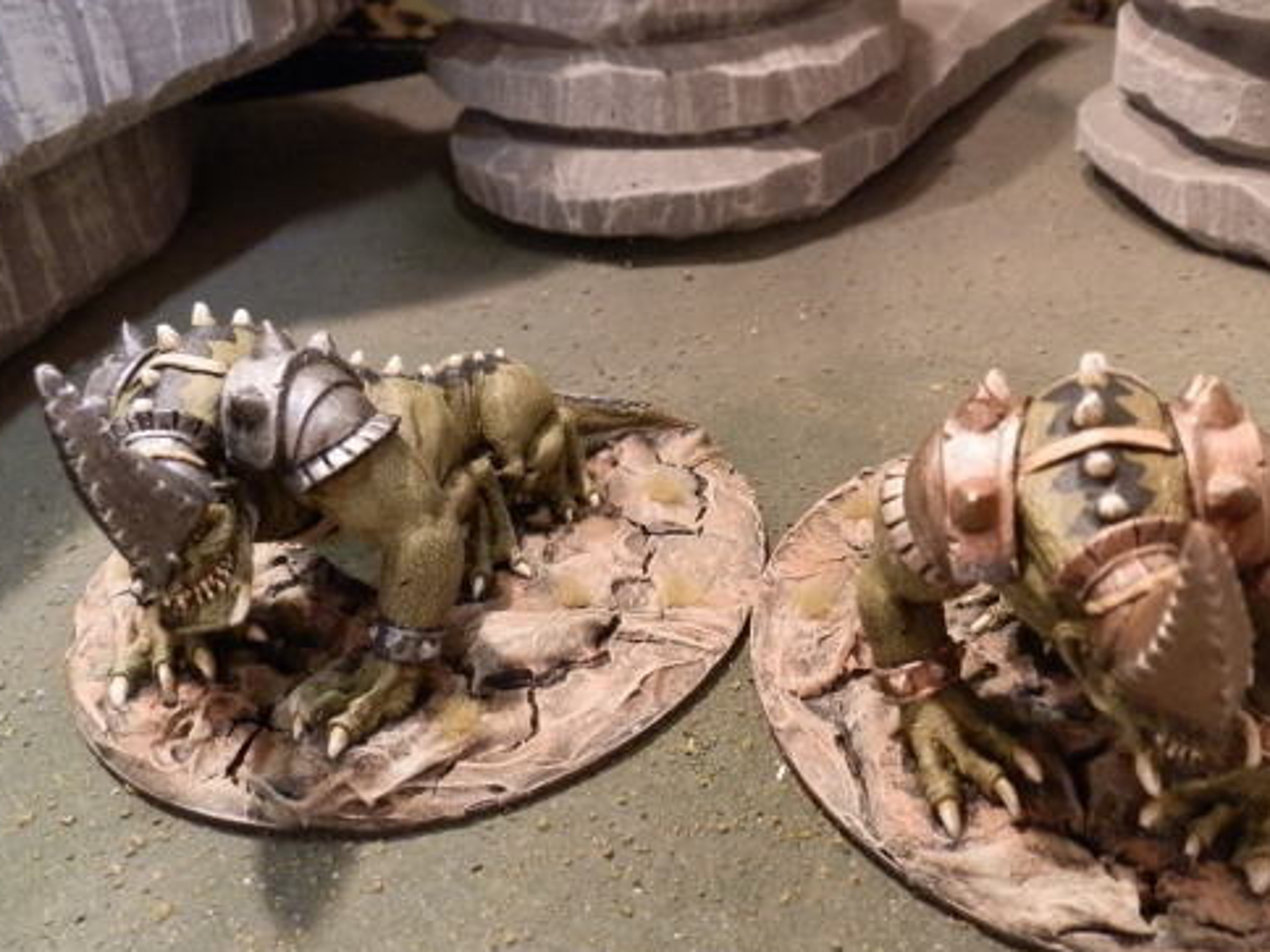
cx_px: 685
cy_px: 504
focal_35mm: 31
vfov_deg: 45.4
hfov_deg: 58.3
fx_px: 1137
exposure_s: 1/80
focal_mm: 5
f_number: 3.1
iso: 400
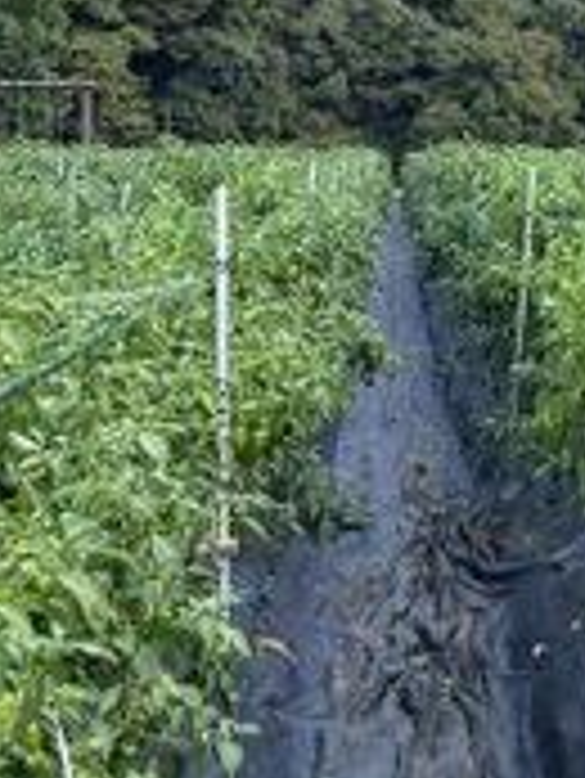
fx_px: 1620
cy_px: -27
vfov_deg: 25.5
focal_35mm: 72
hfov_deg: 17.0
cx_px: 1035
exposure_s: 1/666
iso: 50
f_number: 1.5
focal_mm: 5.7
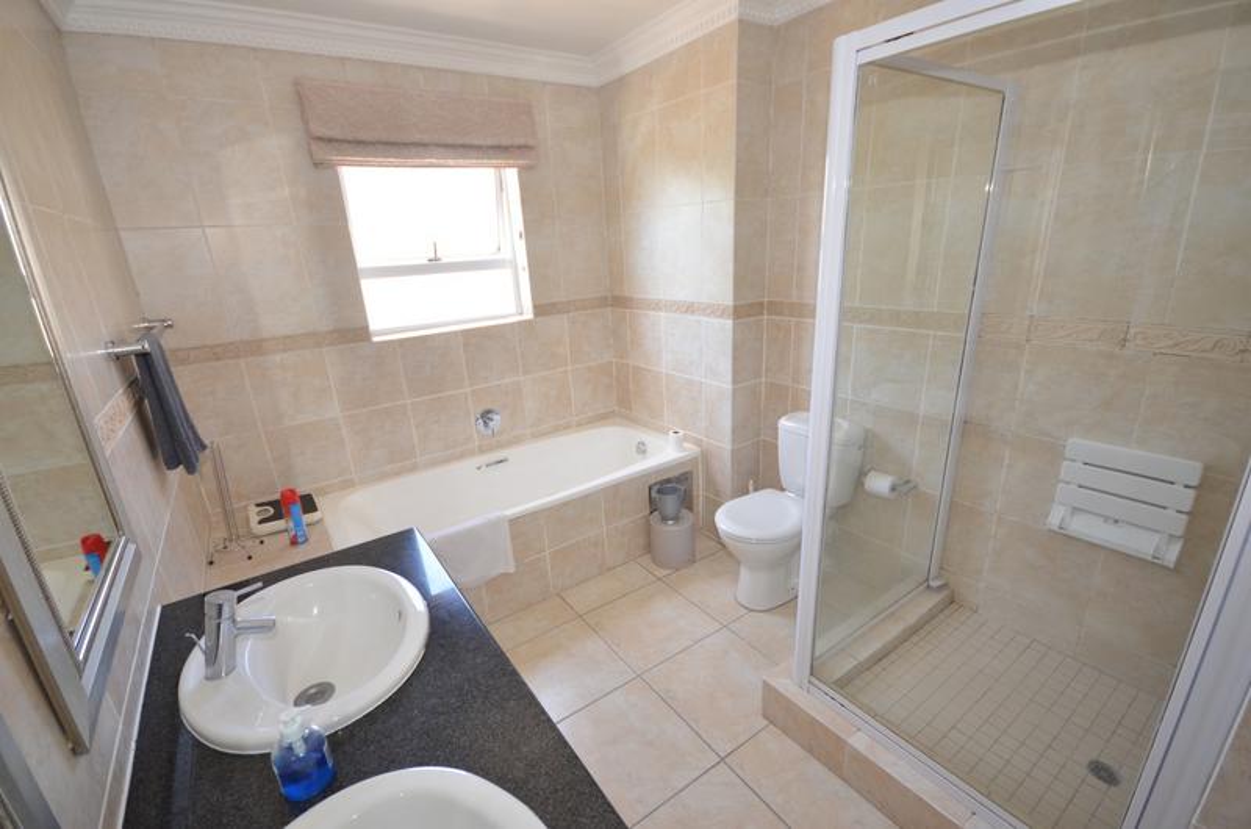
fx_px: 520
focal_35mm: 15
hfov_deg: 100.5
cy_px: 414
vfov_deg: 77.1
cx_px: 626
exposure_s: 1/60
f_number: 4
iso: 450
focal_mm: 10
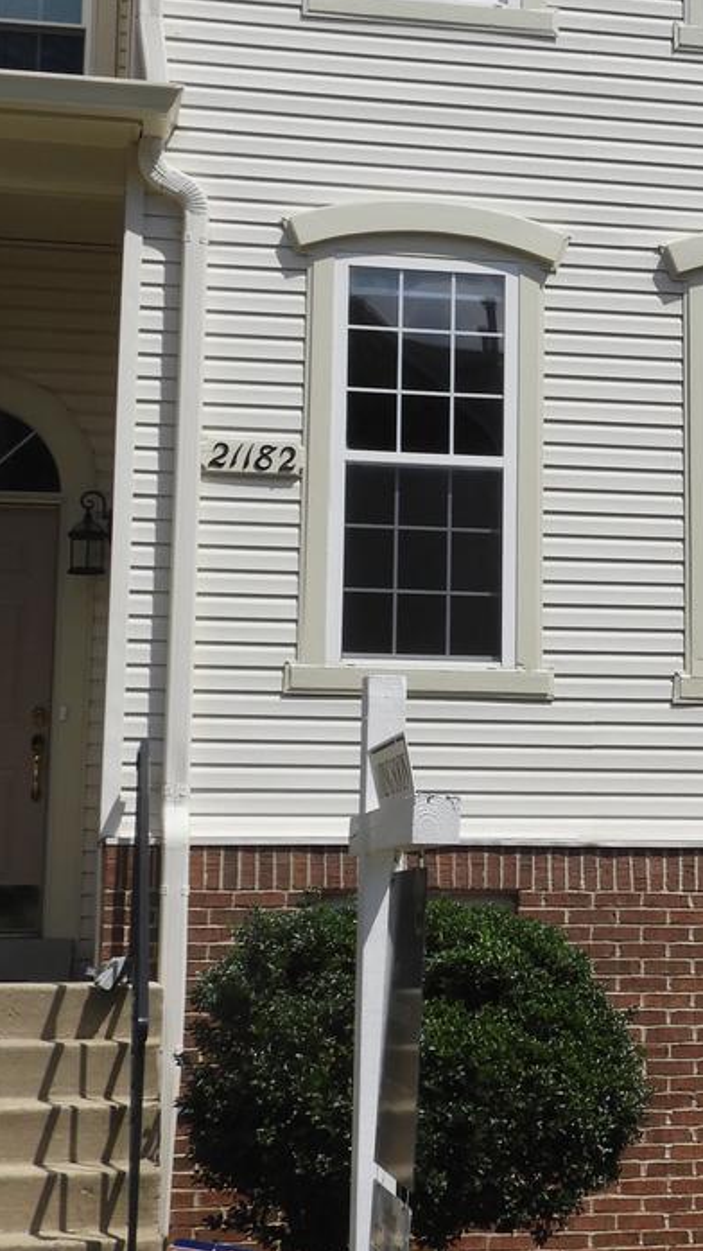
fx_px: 2386
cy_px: 512
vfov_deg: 29.3
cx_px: 712
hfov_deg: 16.4
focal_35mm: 72
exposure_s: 1/2000
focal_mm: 5.4
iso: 100
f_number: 3.5
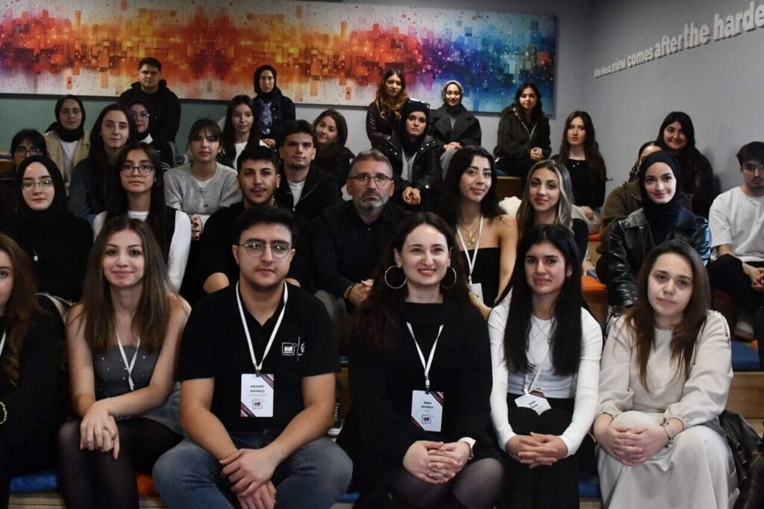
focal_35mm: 42
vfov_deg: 31.9
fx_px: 891
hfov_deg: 46.4
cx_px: 382
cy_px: 254
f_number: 10
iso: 8000
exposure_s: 1/125
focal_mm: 28
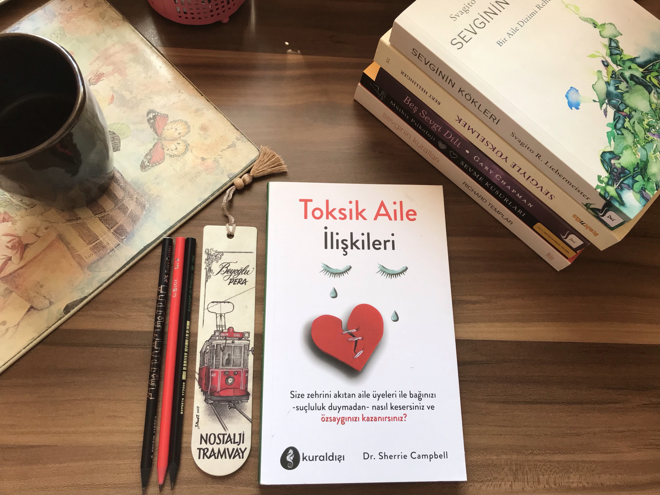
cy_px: 248
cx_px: 330
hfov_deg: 63.4
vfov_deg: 49.7
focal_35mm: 28
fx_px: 534
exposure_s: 1/100
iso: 32
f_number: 1.8
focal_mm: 3.99
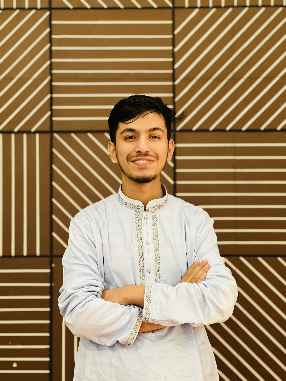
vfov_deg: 25.3
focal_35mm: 77
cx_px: 143
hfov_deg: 19.1
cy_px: 190
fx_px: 848
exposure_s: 1/33
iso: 320
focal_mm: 9
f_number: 2.8
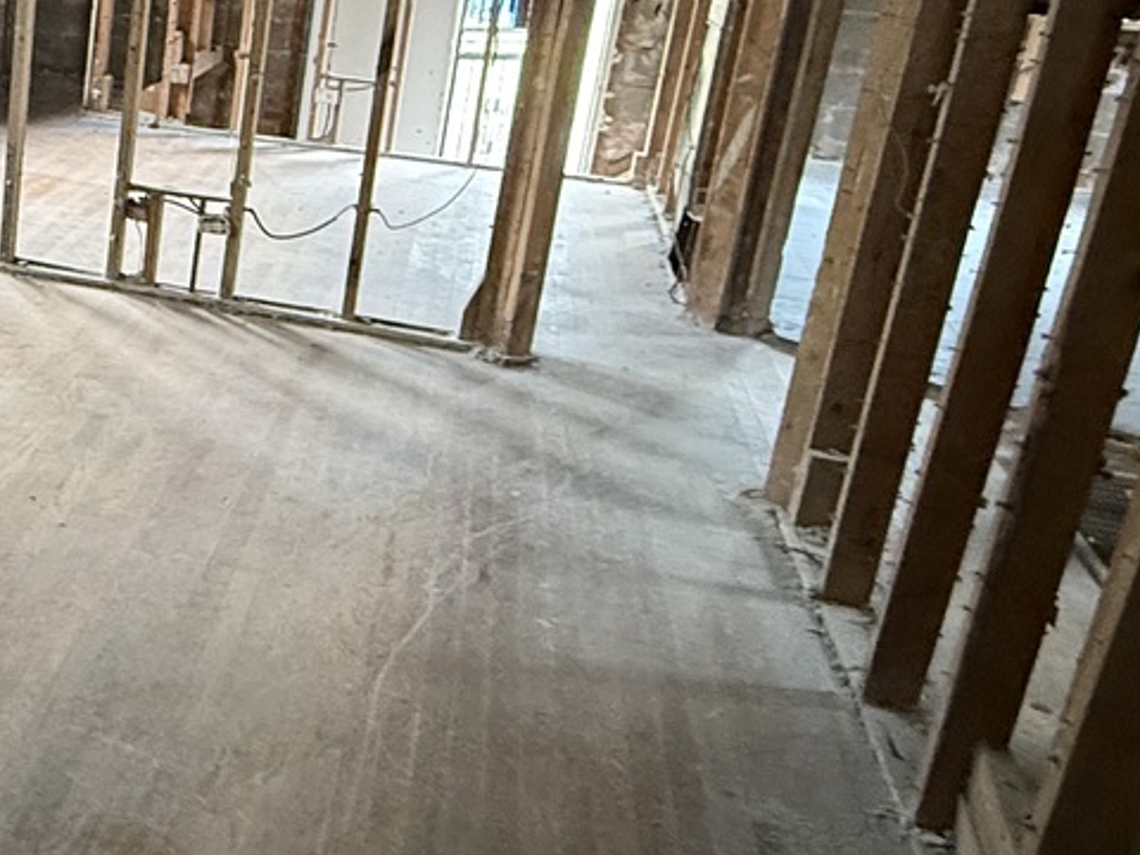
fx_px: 1383
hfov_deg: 37.3
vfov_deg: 33.9
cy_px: 252
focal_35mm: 42
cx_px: -124
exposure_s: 1/60
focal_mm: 2.22
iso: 640
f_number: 2.2
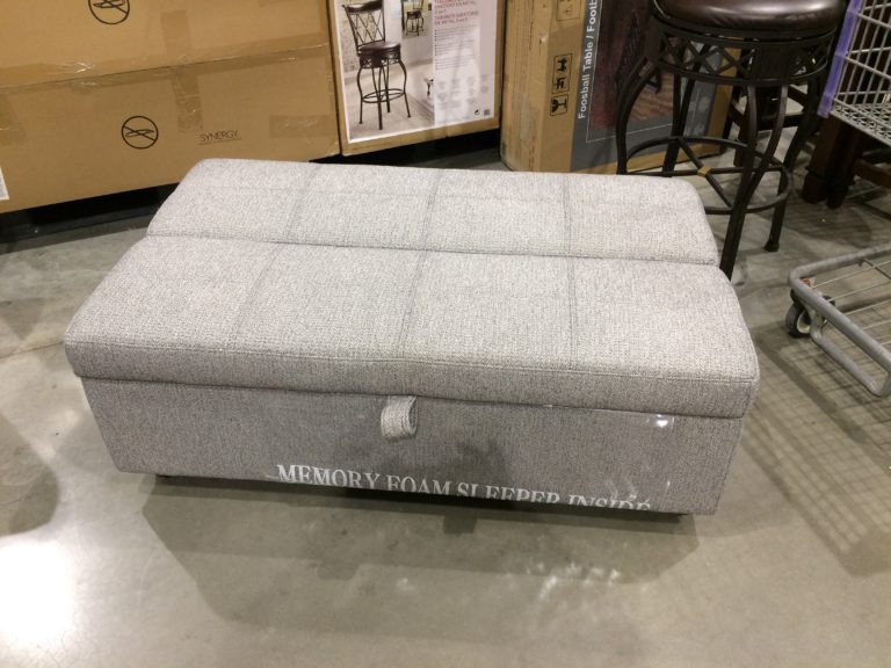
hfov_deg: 61.7
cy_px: 334
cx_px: 446
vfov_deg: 48.2
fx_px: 746
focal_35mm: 29
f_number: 2.2
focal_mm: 4.15
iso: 125
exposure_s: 1/30
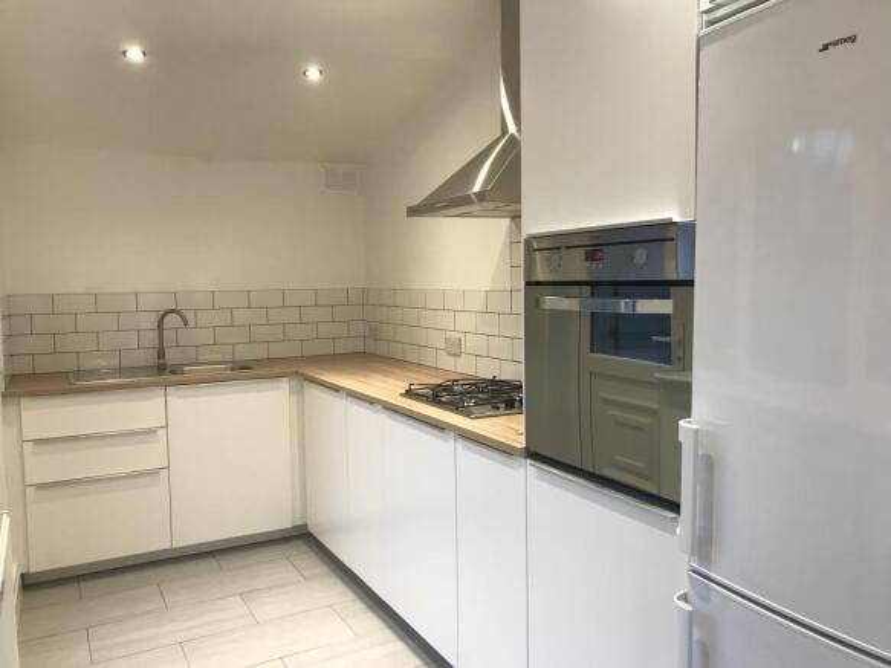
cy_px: 334
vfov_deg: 49.7
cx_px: 446
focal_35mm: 28
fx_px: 721
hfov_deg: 63.5
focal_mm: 3.99
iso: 40
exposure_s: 1/33
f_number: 1.8
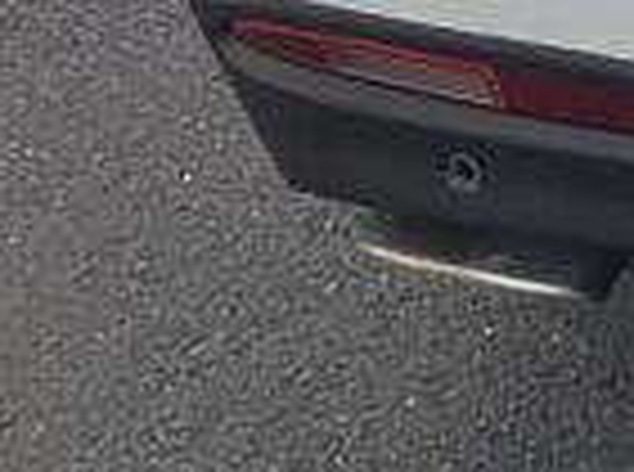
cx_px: 1794
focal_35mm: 148
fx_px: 2704
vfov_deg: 8.7
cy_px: -809
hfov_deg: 10.3
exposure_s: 1/44
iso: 500
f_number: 1.5
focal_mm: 5.7
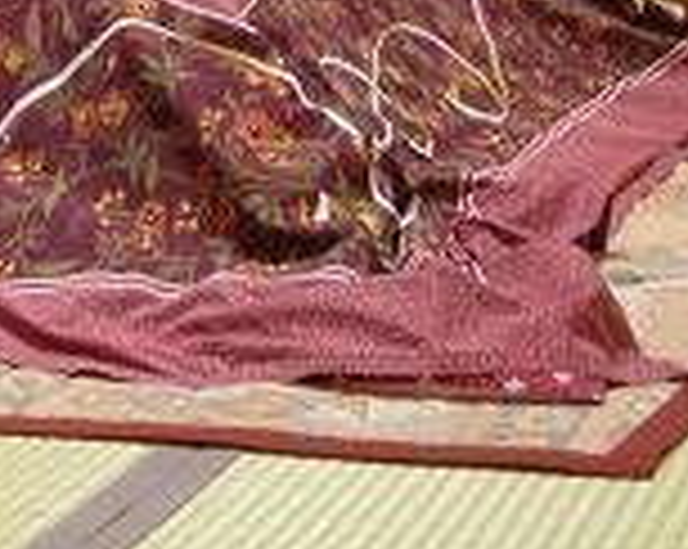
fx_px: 2562
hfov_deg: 15.0
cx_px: -2
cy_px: -43
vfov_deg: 12.0
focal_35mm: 126
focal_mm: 6.3
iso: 200
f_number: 3.2
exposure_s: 1/4
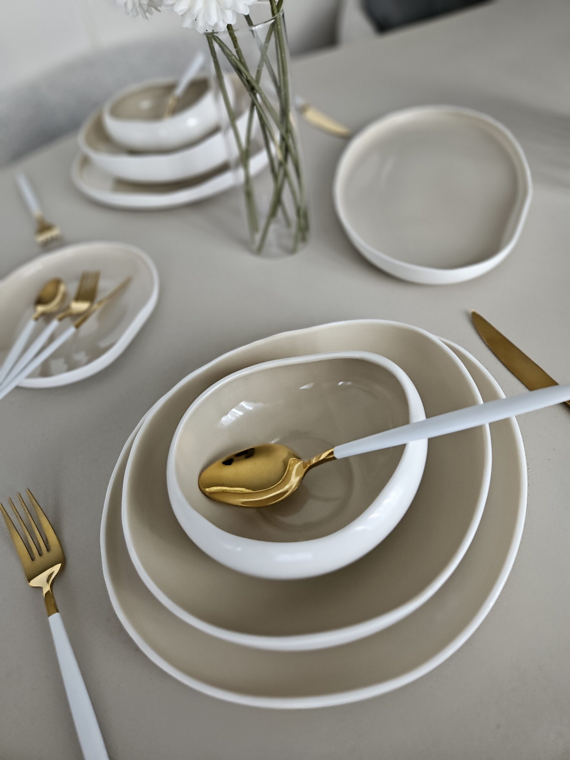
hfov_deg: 58.9
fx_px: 505
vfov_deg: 73.9
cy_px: 380
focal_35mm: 23
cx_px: 285
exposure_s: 1/100
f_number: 1.8
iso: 320
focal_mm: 5.4
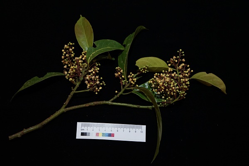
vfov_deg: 27.0
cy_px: 83
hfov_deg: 39.6
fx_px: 346
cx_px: 124
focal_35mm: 50
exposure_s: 1/60
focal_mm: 50
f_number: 4
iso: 2000
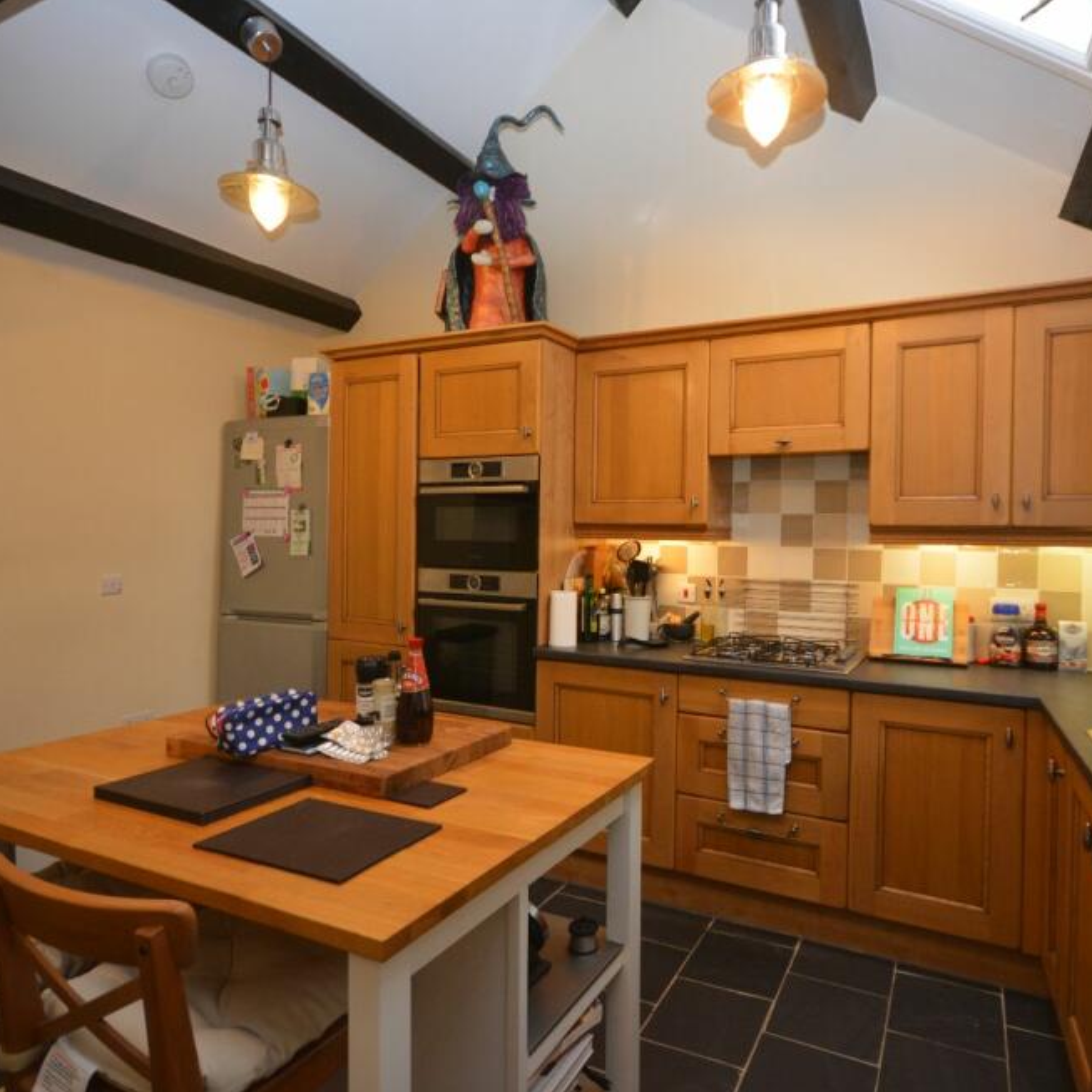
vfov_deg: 74.8
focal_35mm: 20
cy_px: 543
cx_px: 632
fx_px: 714
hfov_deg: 74.3
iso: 640
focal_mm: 10
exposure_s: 1/60
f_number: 4
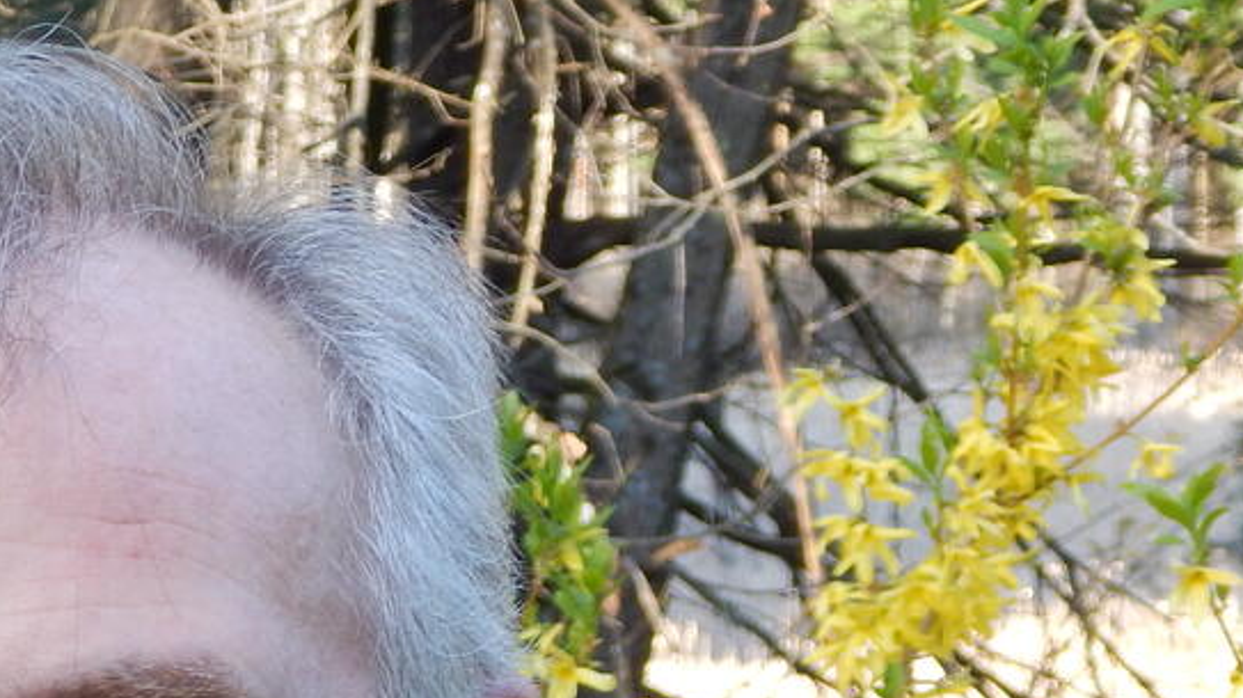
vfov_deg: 6.5
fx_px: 6095
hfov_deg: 11.5
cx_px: -55
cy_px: 993
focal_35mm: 185
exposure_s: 1/80
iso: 125
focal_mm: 12.3
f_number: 4.1
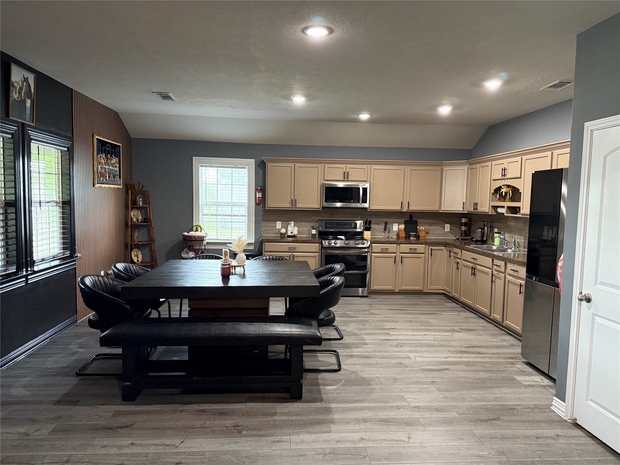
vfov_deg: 56.8
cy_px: 232
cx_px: 310
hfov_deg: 71.6
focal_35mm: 24
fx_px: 430
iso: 640
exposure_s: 1/60
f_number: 1.78
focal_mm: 6.76
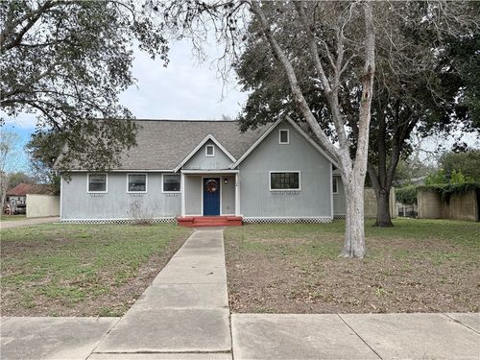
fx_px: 333
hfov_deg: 71.6
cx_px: 240
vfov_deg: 56.8
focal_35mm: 24
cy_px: 180
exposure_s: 1/1855
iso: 100
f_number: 1.78
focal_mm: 6.76
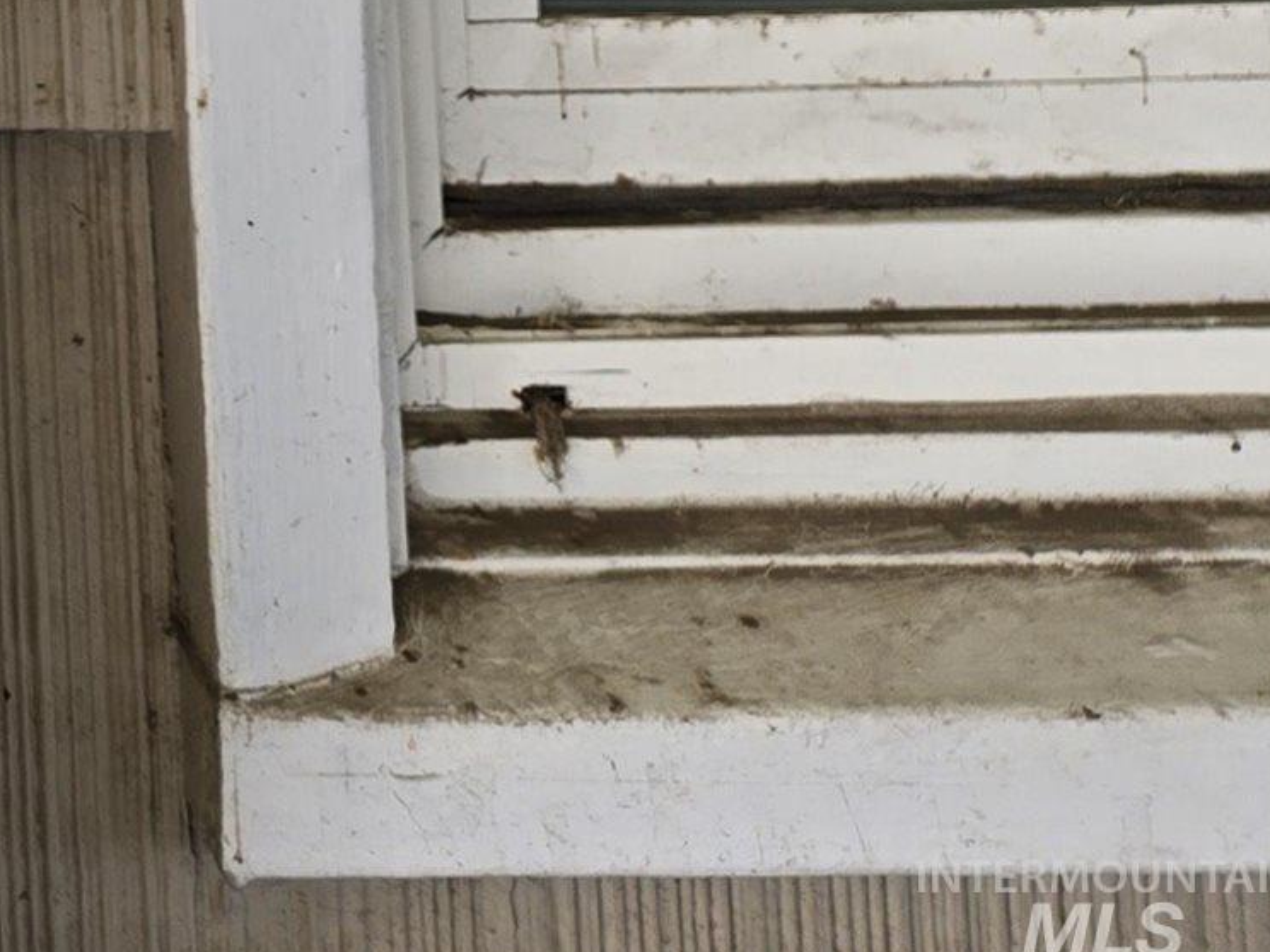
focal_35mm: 95
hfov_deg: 15.9
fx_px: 3485
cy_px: -911
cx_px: -1311
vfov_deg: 13.5
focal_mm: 5.4
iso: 25
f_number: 1.8
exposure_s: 1/224
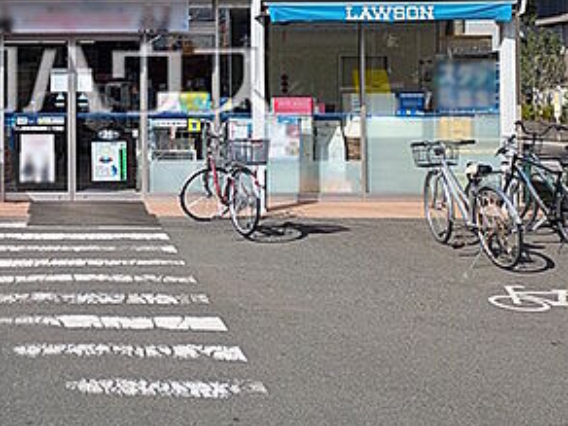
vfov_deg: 26.9
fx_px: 870
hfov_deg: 34.2
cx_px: 56
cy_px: 79
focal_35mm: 53
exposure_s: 1/2538
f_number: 1.89
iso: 44
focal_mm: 5.43
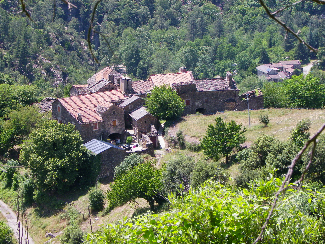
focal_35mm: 171
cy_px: 122
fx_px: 1605
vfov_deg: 8.7
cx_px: 162
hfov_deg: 11.6
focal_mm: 30.3
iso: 100
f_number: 7.1
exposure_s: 1/160
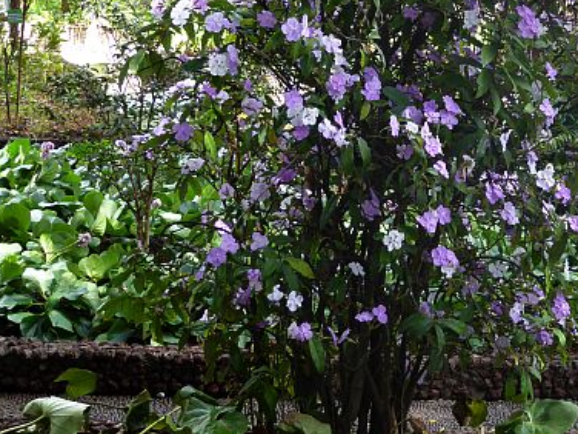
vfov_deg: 17.3
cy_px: 100
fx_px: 1419
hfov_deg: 22.8
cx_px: 423
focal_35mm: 85
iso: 200
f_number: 4.1
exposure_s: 1/60
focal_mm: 9
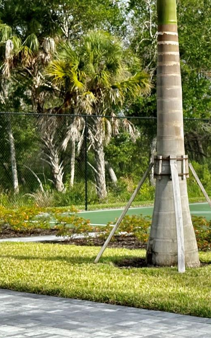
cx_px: 320
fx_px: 911
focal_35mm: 99
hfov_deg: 12.5
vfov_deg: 20.9
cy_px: 95
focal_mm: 6.86
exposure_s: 1/4566
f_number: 1.78
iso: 64
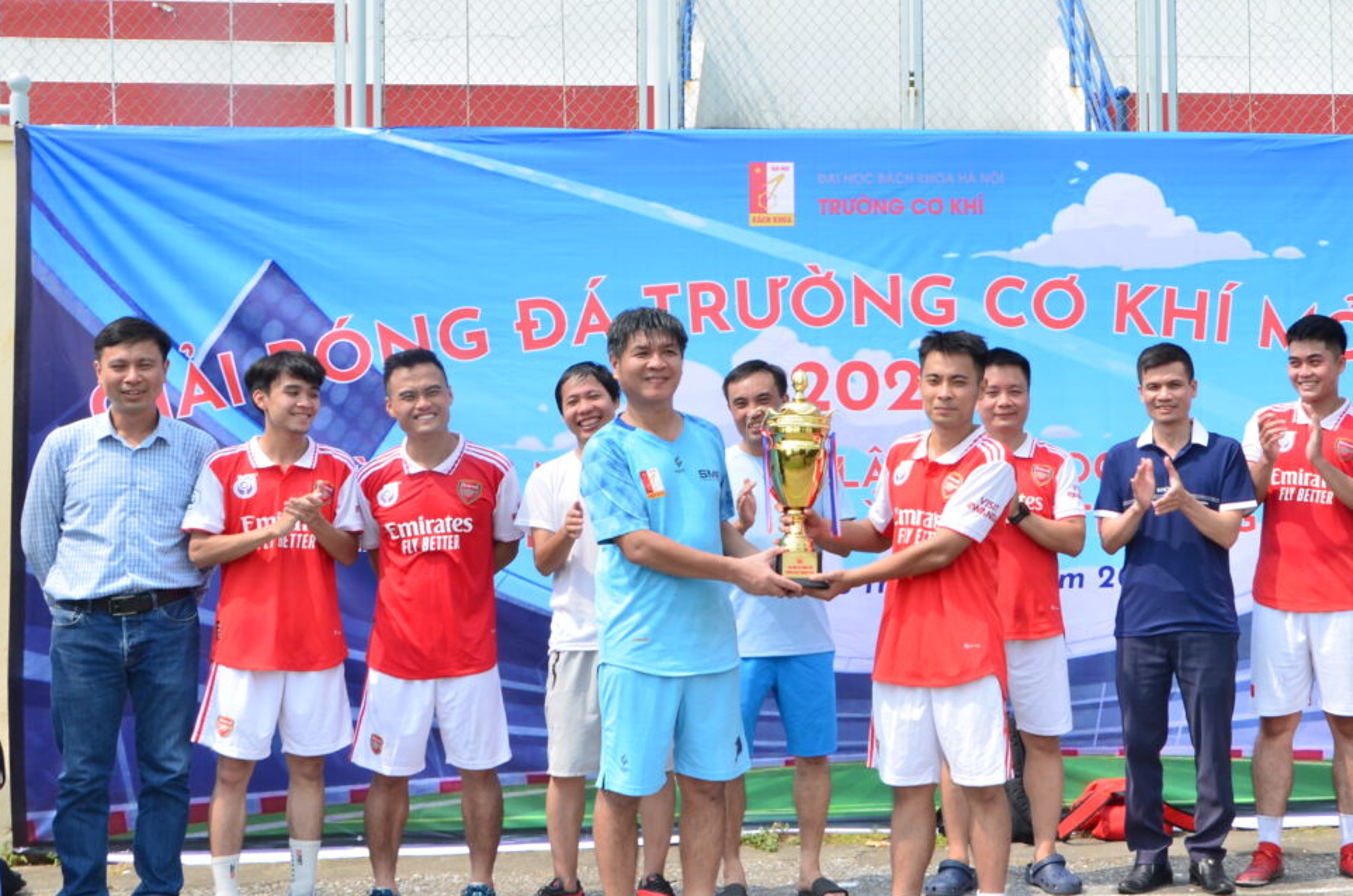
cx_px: 1016
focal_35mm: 60
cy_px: 378
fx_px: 2243
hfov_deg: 32.9
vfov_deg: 22.6
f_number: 10
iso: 100
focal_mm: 25
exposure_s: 1/125
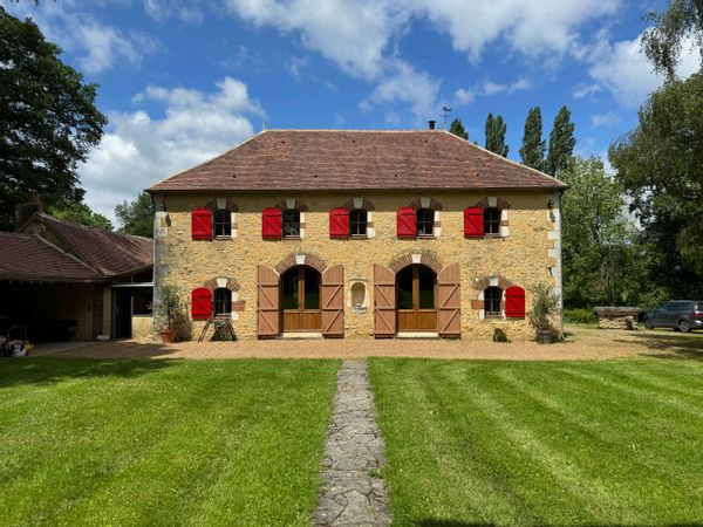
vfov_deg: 56.8
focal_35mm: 24
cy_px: 264
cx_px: 352
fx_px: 487
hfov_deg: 71.6
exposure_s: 1/5814
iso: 80
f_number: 1.78
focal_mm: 6.76
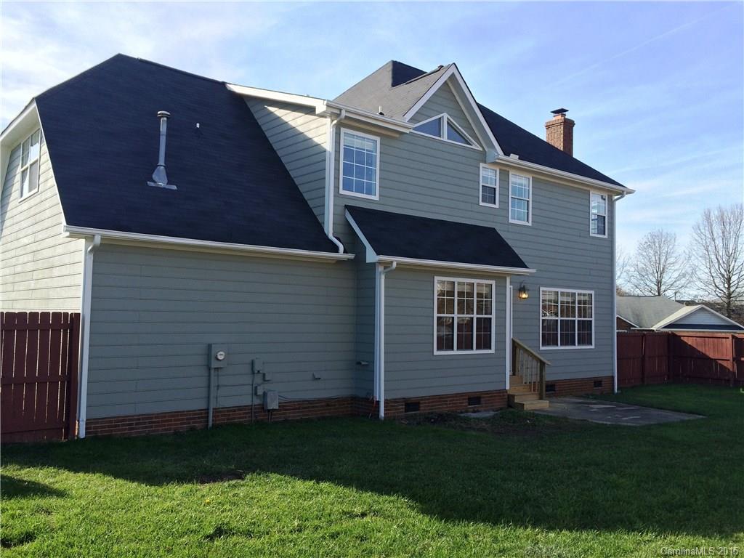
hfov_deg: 61.7
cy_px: 279
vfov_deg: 48.2
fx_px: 623
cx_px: 372
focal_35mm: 29
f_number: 2.2
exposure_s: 1/1368
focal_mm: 4.15
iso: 32
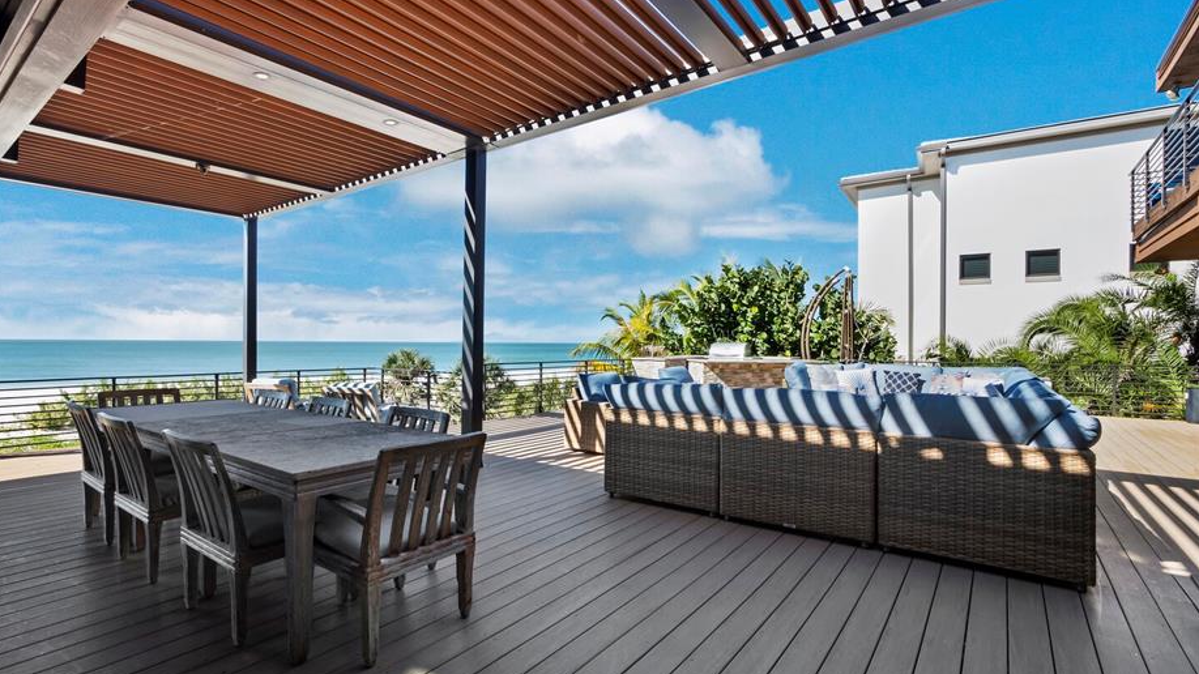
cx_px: 533
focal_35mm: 17
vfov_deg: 63.9
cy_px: 327
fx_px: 540
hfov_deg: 95.5
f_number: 11
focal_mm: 7
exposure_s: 1/30
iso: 250
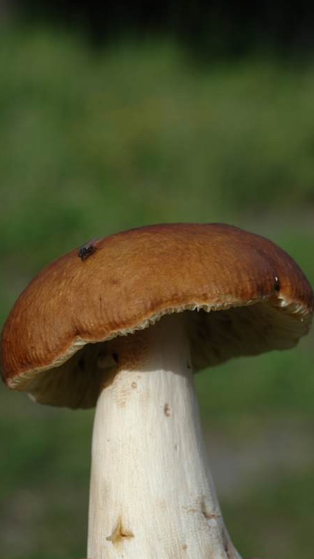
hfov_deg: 12.7
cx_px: 174
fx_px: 1406
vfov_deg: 22.5
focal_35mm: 95
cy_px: 279
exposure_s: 1/400
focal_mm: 60
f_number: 10
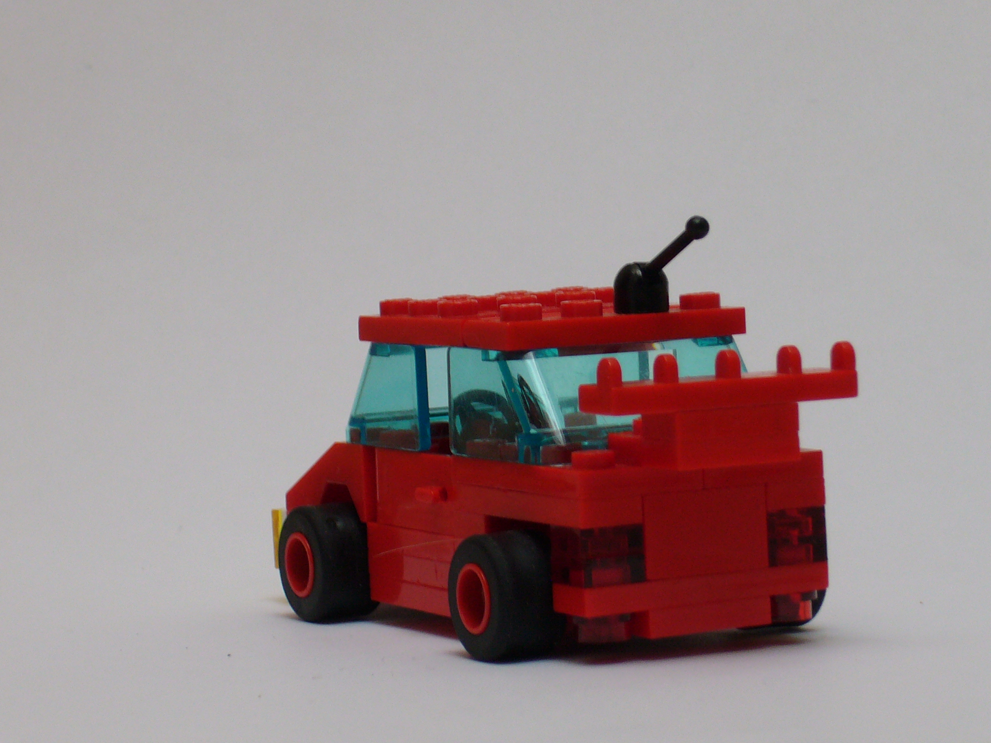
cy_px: 372
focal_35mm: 144
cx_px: 496
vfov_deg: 10.3
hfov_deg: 13.7
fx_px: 4122
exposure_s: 1/40
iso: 100
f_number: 5
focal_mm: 17.4
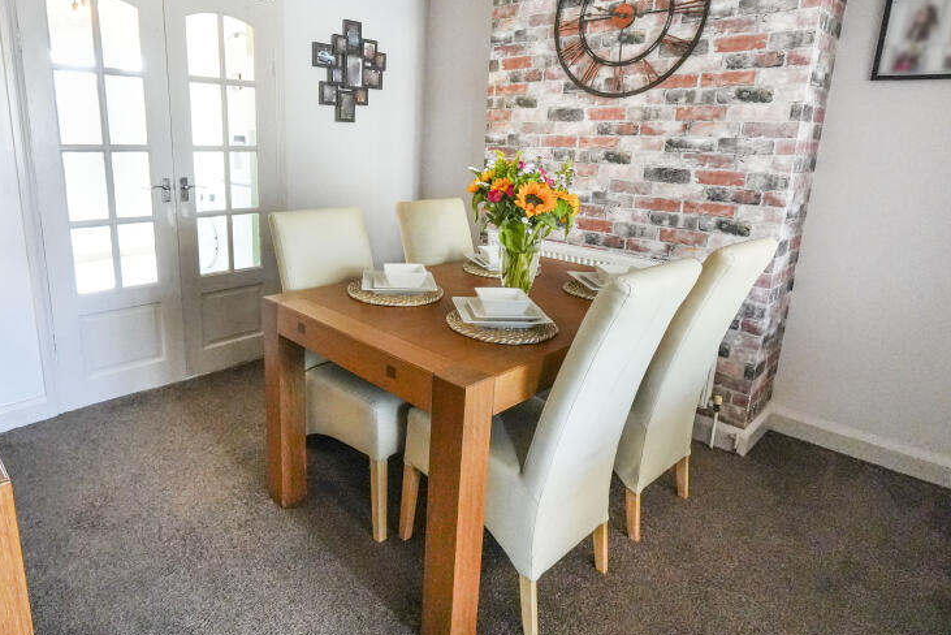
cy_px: 263
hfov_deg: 80.4
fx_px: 555
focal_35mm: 21
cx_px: 390
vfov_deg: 59.2
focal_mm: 10
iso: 4000
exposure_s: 1/160
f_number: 4
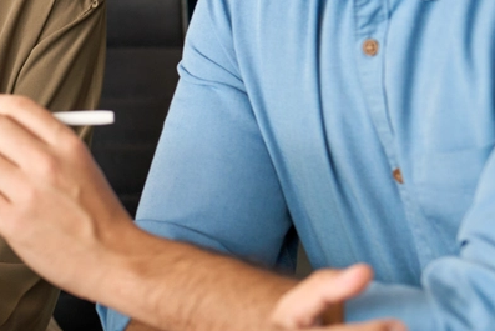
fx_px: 2600
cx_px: -106
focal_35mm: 189
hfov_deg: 10.7
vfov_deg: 7.3
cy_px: 54
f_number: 2
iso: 320
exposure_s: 1/160
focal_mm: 50
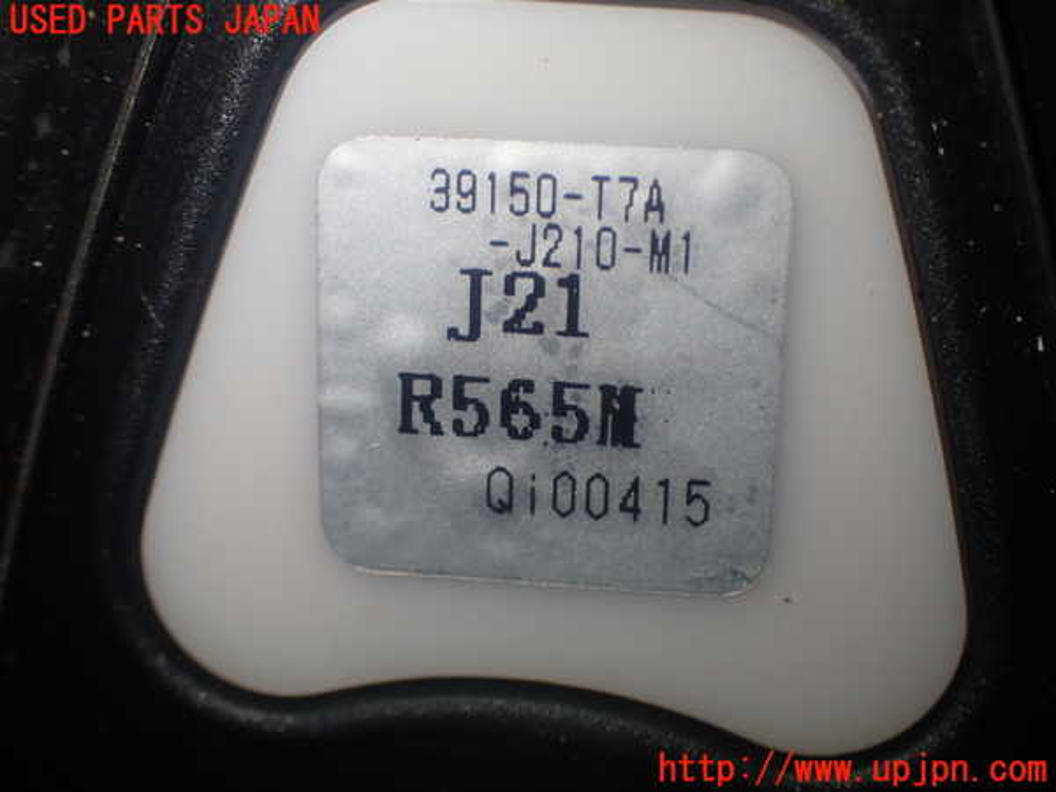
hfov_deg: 38.2
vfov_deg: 29.1
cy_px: 396
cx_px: 528
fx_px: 1525
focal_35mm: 50
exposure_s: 1/80
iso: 200
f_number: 3.2
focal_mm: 9.01
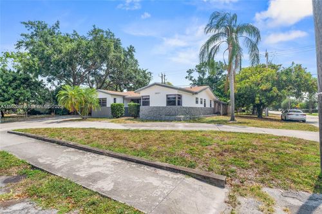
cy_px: 107
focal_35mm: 18
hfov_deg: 90.1
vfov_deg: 67.2
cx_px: 161
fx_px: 161
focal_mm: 18
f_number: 8
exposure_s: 1/500
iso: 200
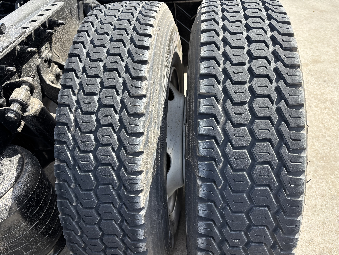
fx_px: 255
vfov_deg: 53.1
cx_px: 170
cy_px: 128
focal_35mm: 26
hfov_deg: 67.3
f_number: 1.6
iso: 50
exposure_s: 1/781
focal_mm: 5.96
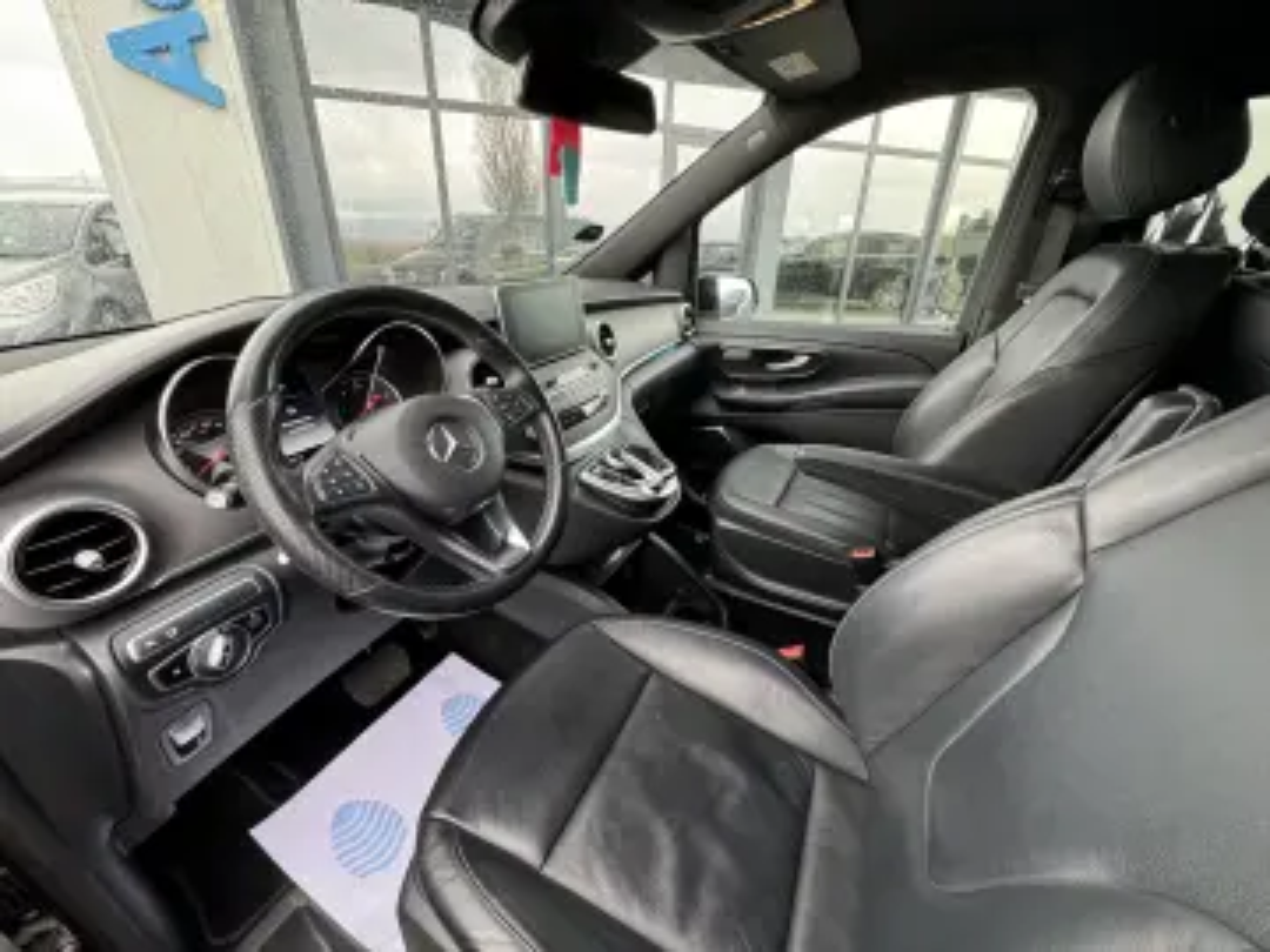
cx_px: 635
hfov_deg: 102.1
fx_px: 514
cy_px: 476
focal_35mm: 14
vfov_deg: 85.7
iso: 320
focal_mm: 2.22
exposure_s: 1/62
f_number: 2.2
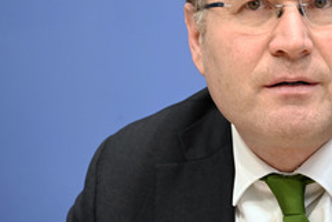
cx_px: 271
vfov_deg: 3.9
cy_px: 40
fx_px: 3276
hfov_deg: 5.8
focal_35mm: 355
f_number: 5.6
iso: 4000
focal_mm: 190
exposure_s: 1/320
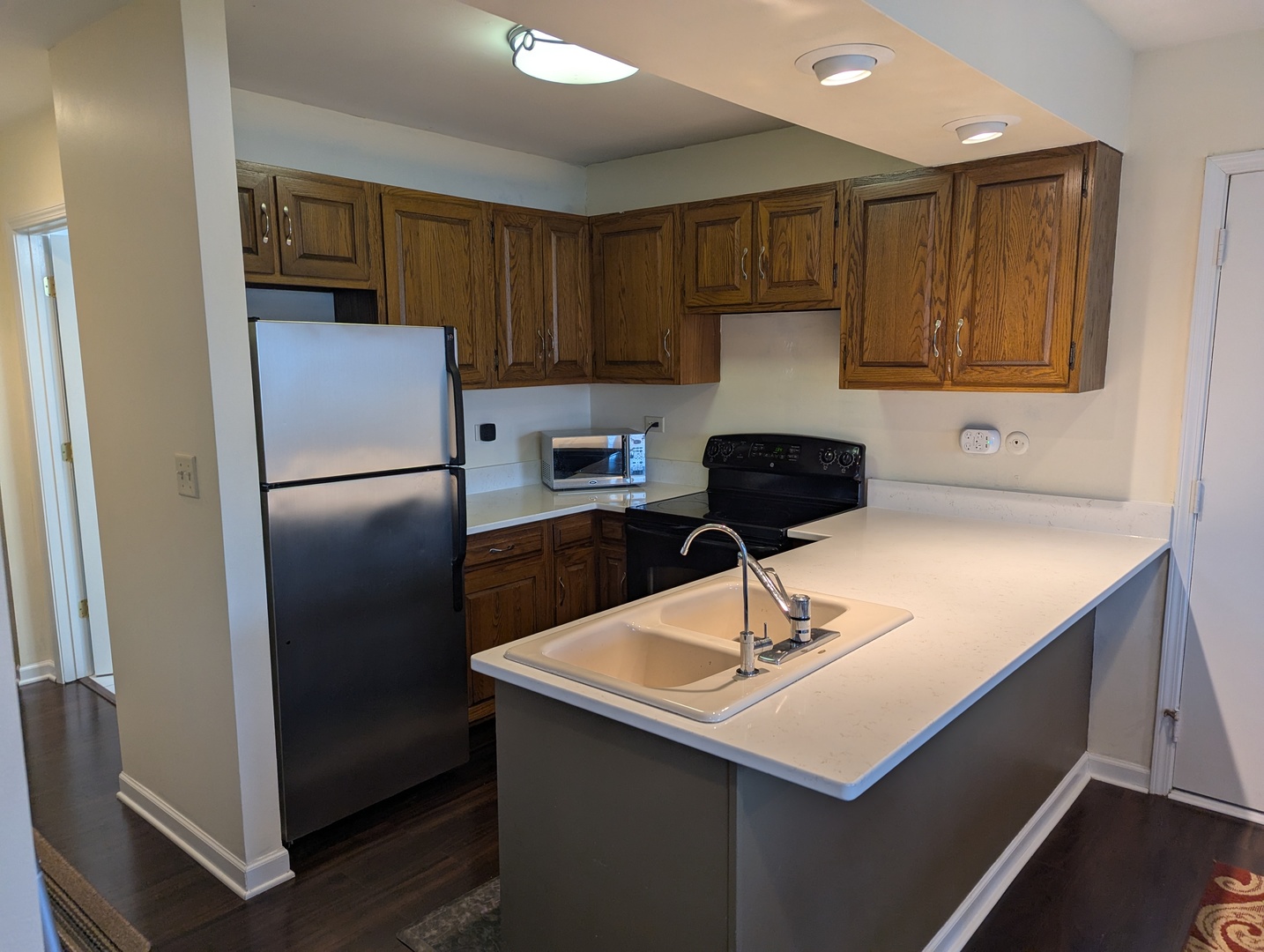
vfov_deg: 56.9
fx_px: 878
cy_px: 476
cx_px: 632
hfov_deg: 71.5
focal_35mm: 24
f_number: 1.85
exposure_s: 1/60
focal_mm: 6.81
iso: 56
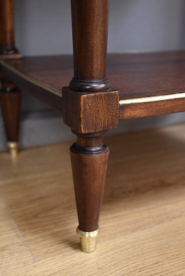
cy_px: 138
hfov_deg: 31.2
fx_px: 331
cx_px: 92
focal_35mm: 43
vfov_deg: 45.4
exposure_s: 1/100
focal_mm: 43
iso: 5000
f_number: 5.6
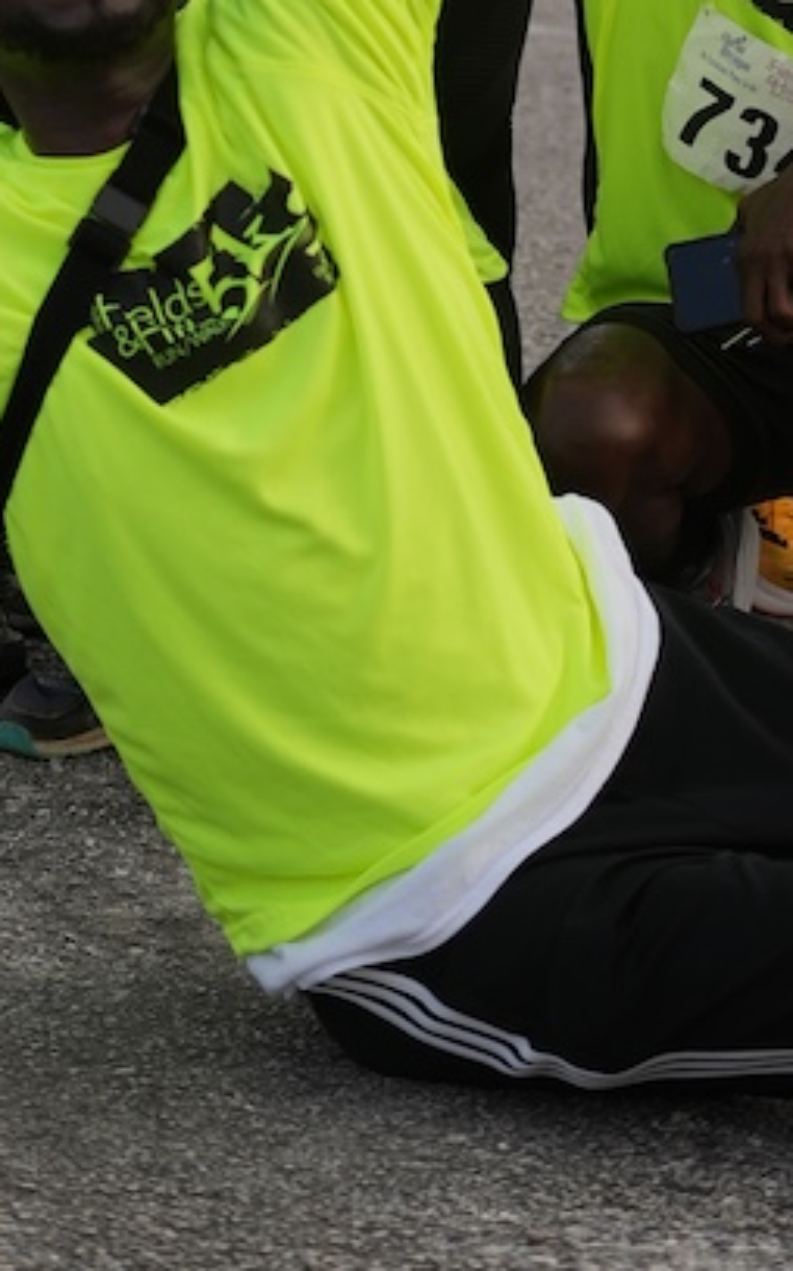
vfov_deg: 13.3
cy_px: -559
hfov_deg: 8.7
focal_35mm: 150
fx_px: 5192
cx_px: 456
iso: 100
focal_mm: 50
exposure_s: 1/1000
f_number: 2.8
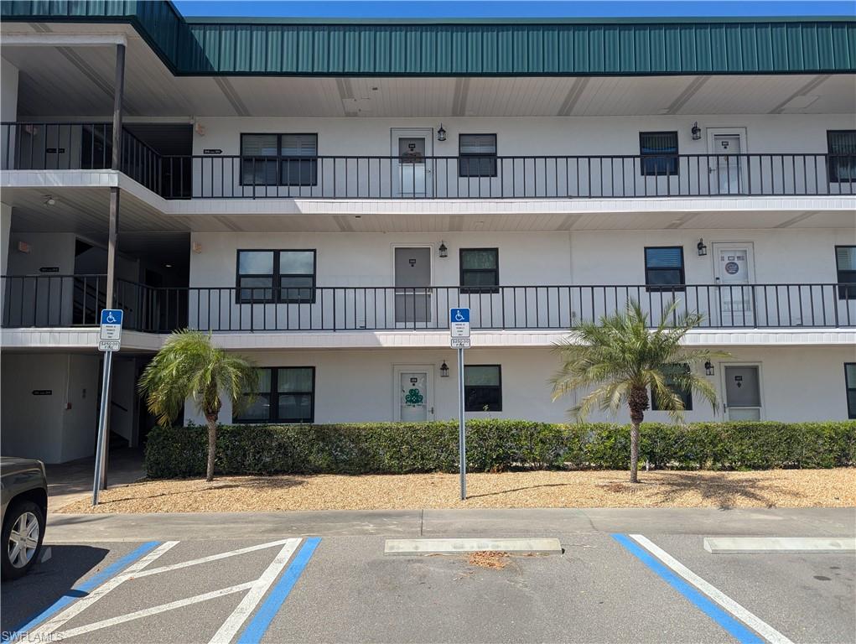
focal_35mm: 24
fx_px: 594
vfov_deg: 56.9
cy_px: 322
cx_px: 428
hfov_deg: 71.5
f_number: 1.85
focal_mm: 6.81
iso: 46
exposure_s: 1/2217
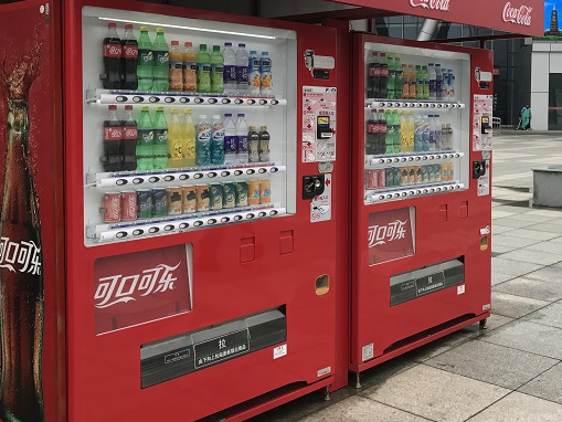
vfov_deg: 32.6
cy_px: 136
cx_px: 343
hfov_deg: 42.7
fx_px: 715
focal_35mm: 44
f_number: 1.8
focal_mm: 3.99
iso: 20
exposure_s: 1/651
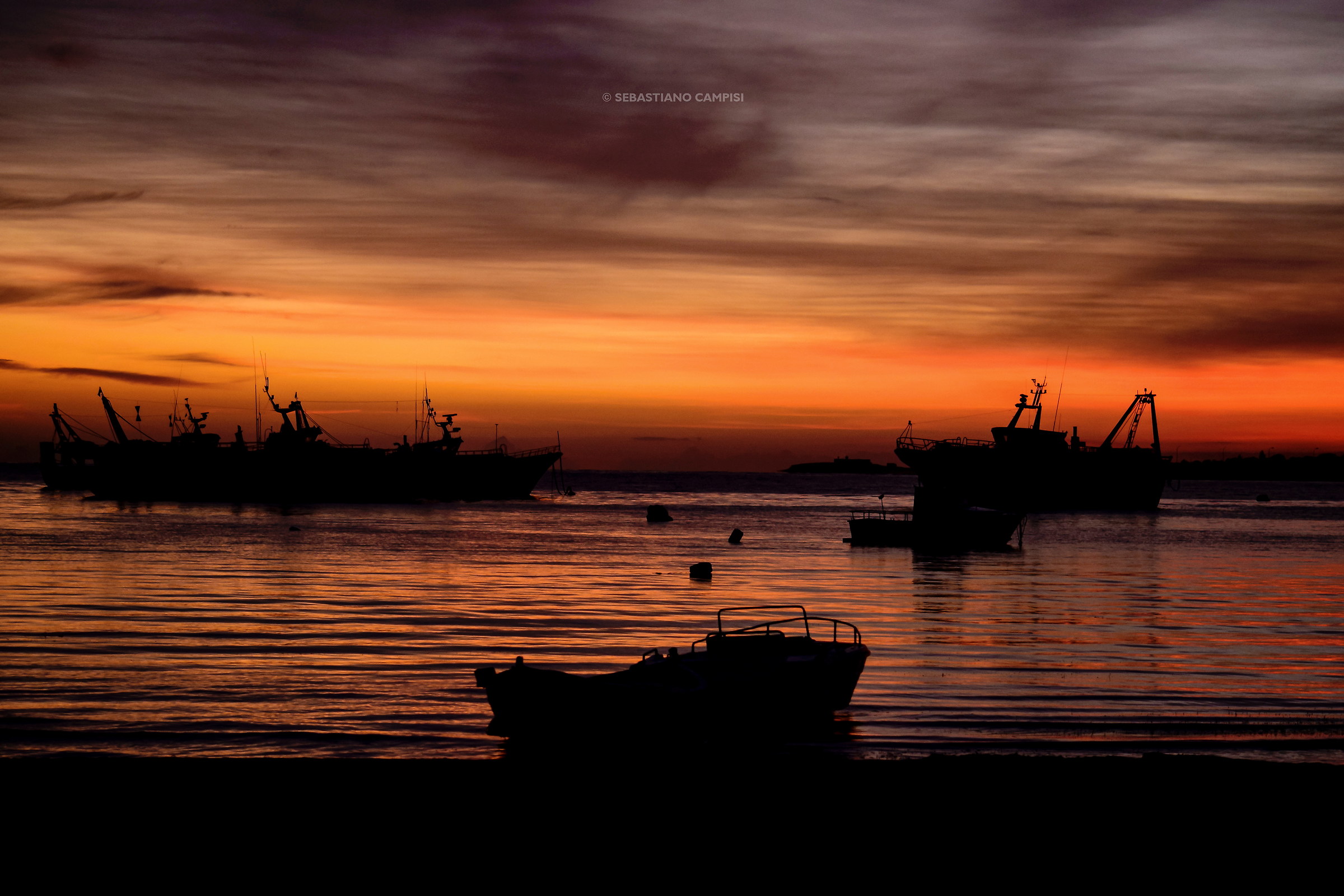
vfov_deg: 12.7
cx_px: 672
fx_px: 4032
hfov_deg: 18.9
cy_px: 448
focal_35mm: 108
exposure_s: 1/60
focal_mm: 72
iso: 1000
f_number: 4.8
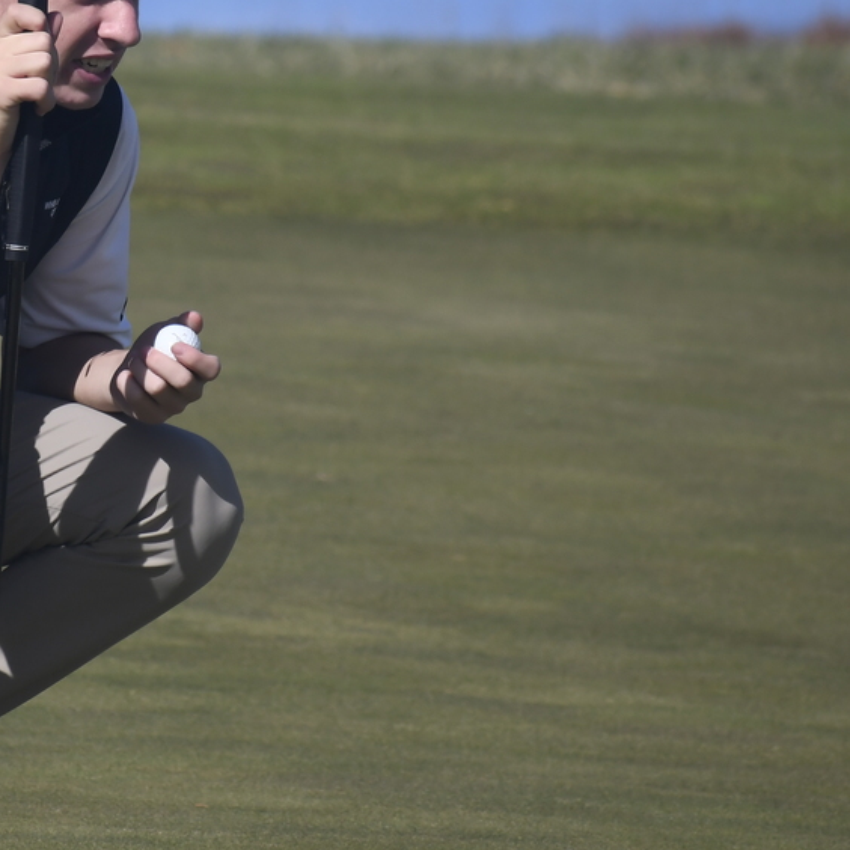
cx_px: -3
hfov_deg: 2.1
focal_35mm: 847
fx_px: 23530
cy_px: 329
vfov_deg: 2.1
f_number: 7.1
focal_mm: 250
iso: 400
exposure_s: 1/2500
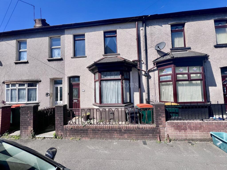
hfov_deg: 106.2
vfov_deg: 89.9
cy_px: 85
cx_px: 114
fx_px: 85
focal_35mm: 13
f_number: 1.8
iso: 32
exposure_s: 1/2016
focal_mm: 1.57
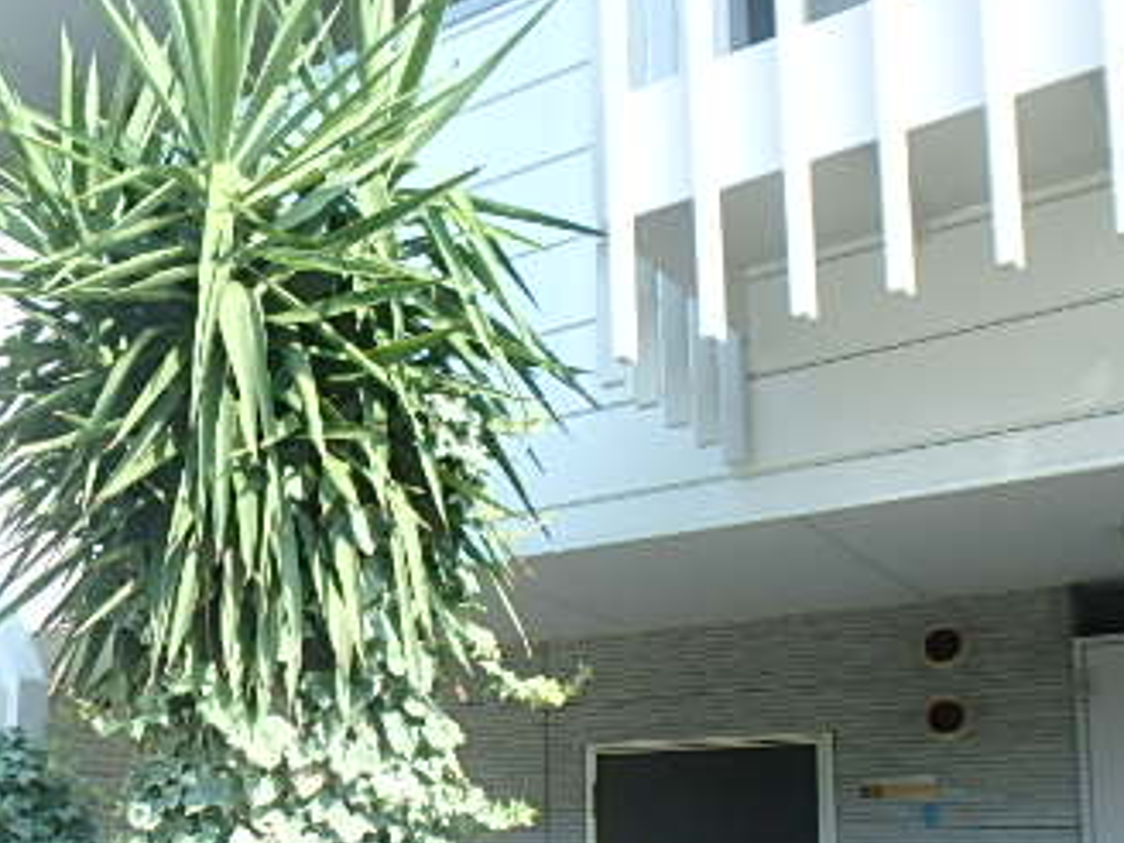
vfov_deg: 33.4
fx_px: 1331
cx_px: 158
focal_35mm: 41
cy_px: 750
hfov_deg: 42.7
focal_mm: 3.7
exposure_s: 1/250
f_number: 3.5
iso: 125
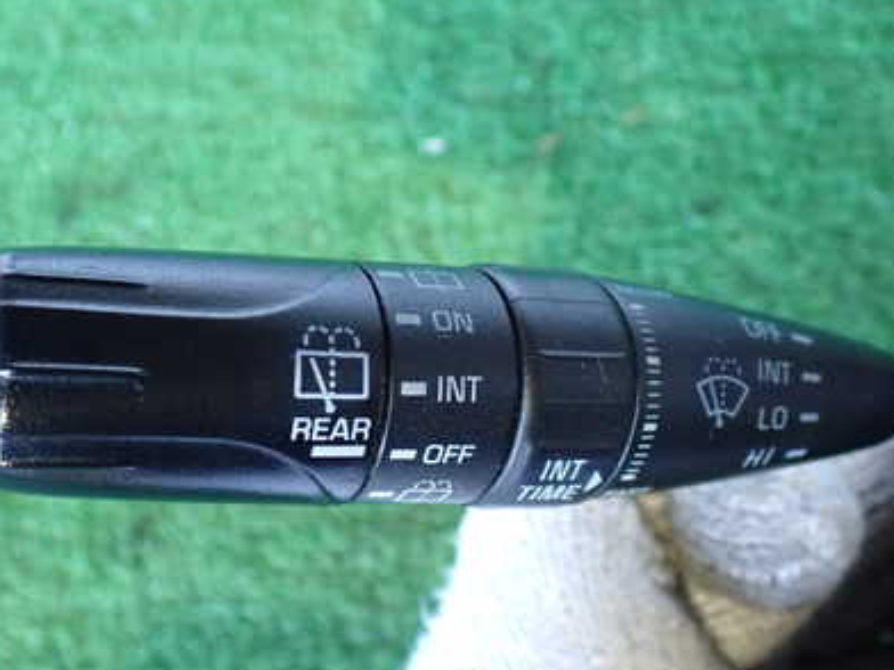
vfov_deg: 29.7
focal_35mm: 49
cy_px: 324
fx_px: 1265
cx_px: 445
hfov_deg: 38.9
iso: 400
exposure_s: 1/30
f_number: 2.4
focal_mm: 5.79
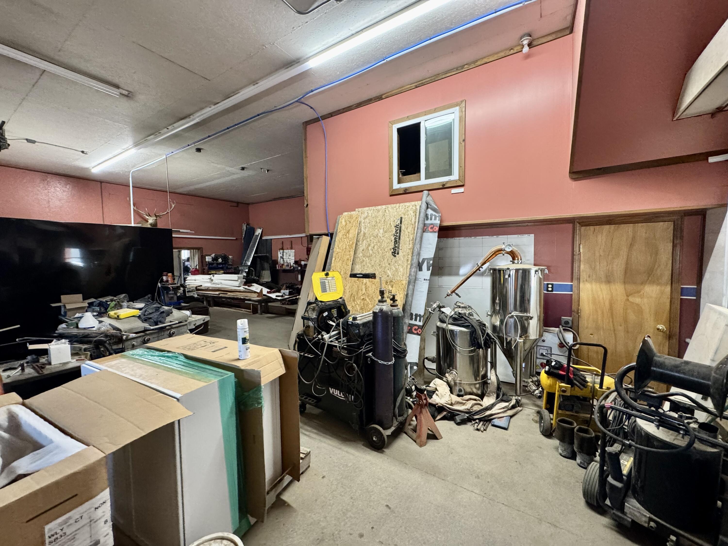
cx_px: 364
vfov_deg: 85.7
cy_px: 273
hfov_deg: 102.1
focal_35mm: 14
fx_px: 294
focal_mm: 2.22
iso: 500
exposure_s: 1/60
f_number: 2.2
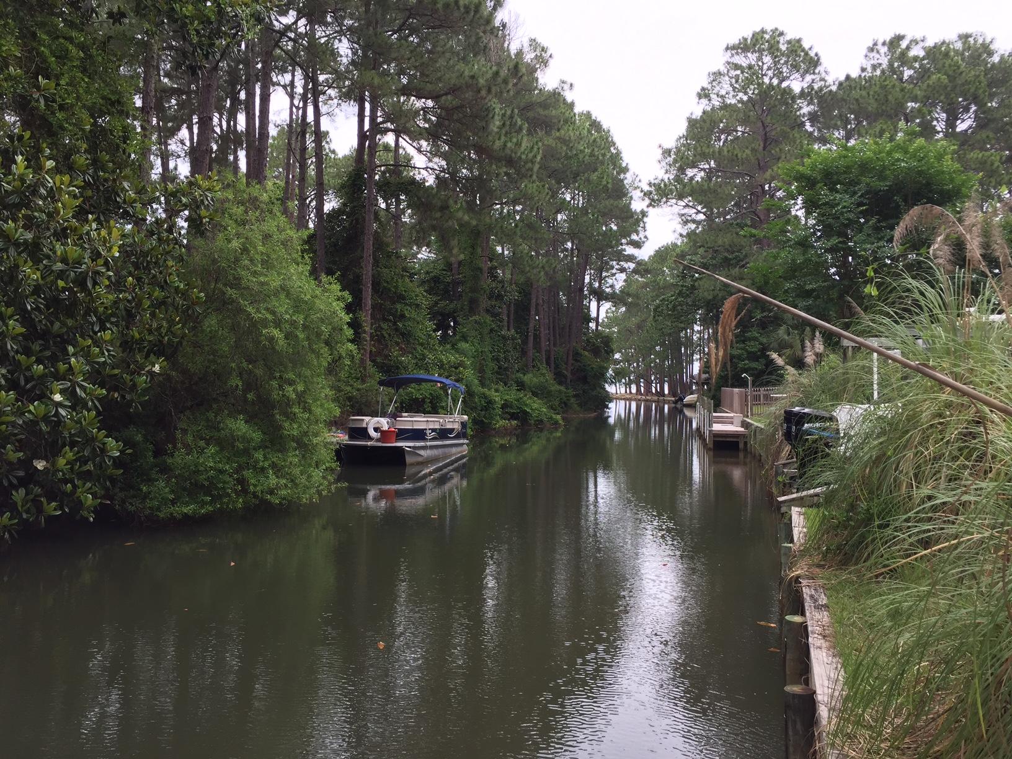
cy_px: 380
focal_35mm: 29
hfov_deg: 61.7
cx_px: 506
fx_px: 848
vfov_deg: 48.2
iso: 32
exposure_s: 1/291
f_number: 2.2
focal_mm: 4.15
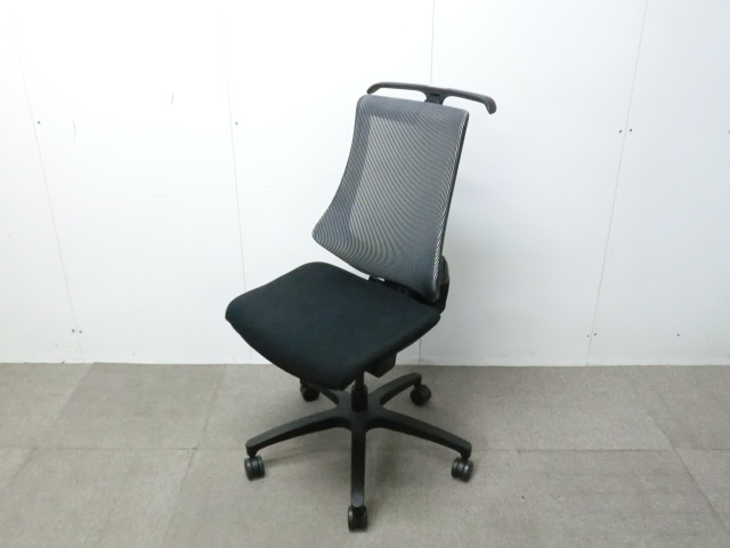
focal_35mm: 32
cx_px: 365
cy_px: 274
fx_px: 675
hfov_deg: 56.8
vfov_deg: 44.2
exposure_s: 1/40
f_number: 3.5
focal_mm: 5.8
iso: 800
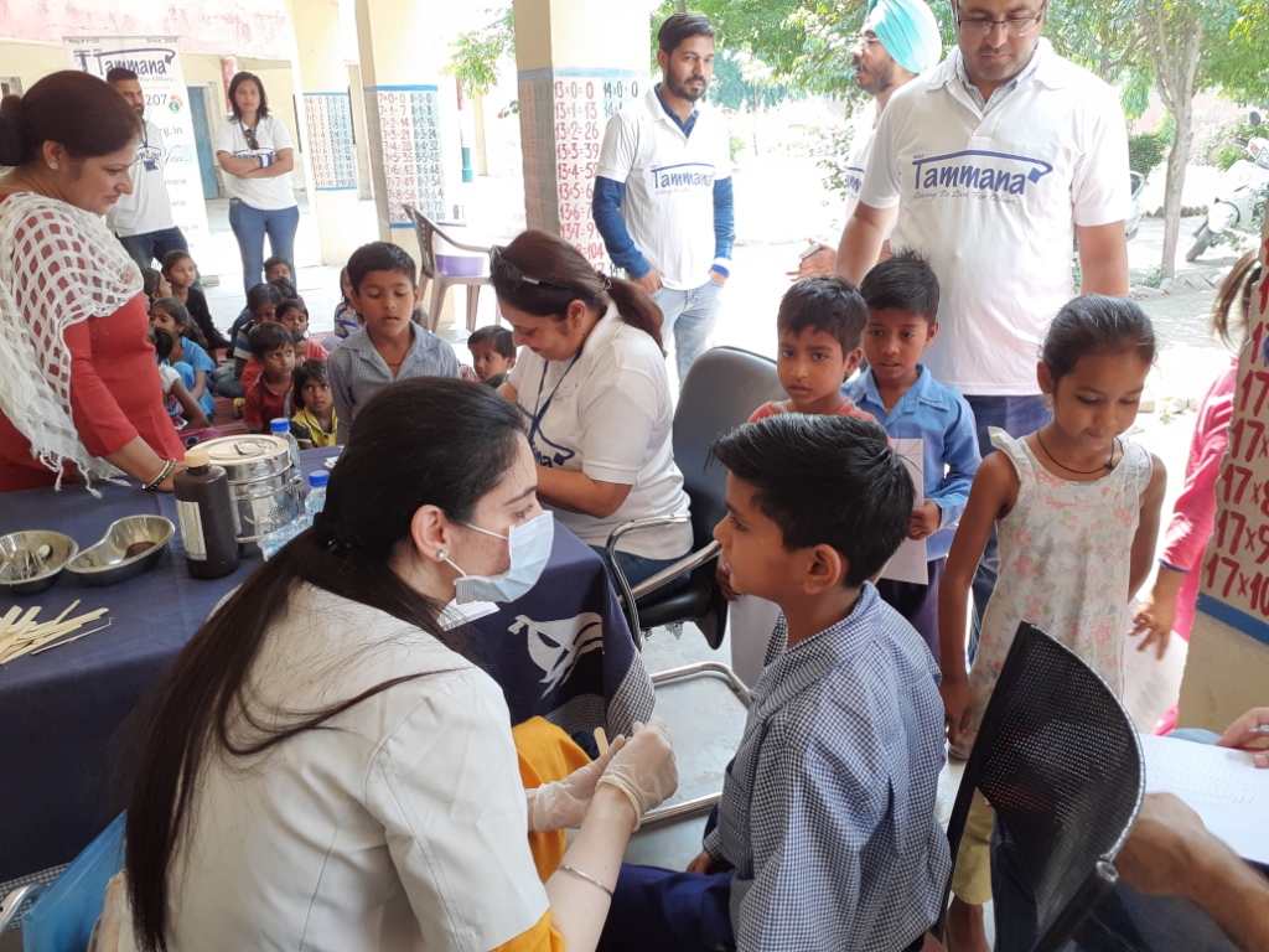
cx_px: 634
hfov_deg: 58.4
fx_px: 1136
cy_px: 476
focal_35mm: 31
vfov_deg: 45.4
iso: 40
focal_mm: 3.6
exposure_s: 1/102
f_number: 1.9
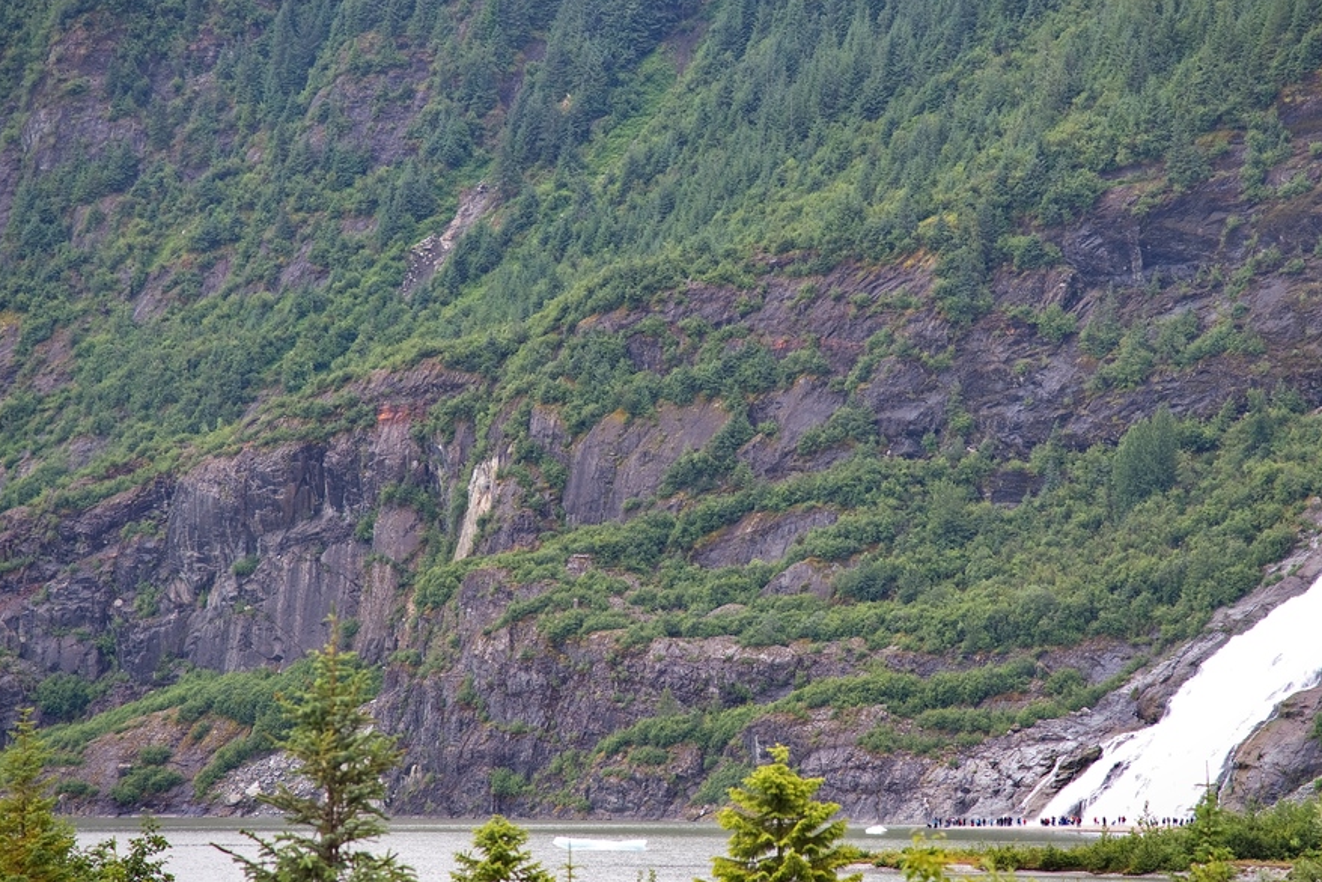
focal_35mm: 175
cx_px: 745
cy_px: 400
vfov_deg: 7.9
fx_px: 6428
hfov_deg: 11.7
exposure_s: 1/250
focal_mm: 120
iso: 180
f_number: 4
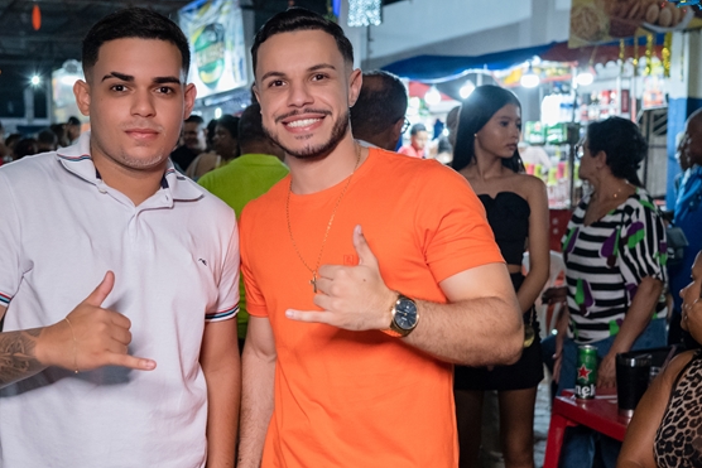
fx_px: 936
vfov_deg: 28.1
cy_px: 261
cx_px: 248
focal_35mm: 48
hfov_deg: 40.7
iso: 2500
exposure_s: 1/320
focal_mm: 24
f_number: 2.5
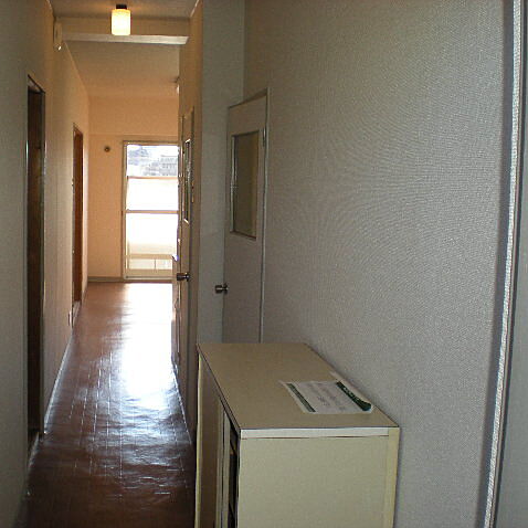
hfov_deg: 37.3
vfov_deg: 37.6
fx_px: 777
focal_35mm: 45
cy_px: 264
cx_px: 194
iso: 89
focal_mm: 6.3
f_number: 3.1
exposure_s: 1/127
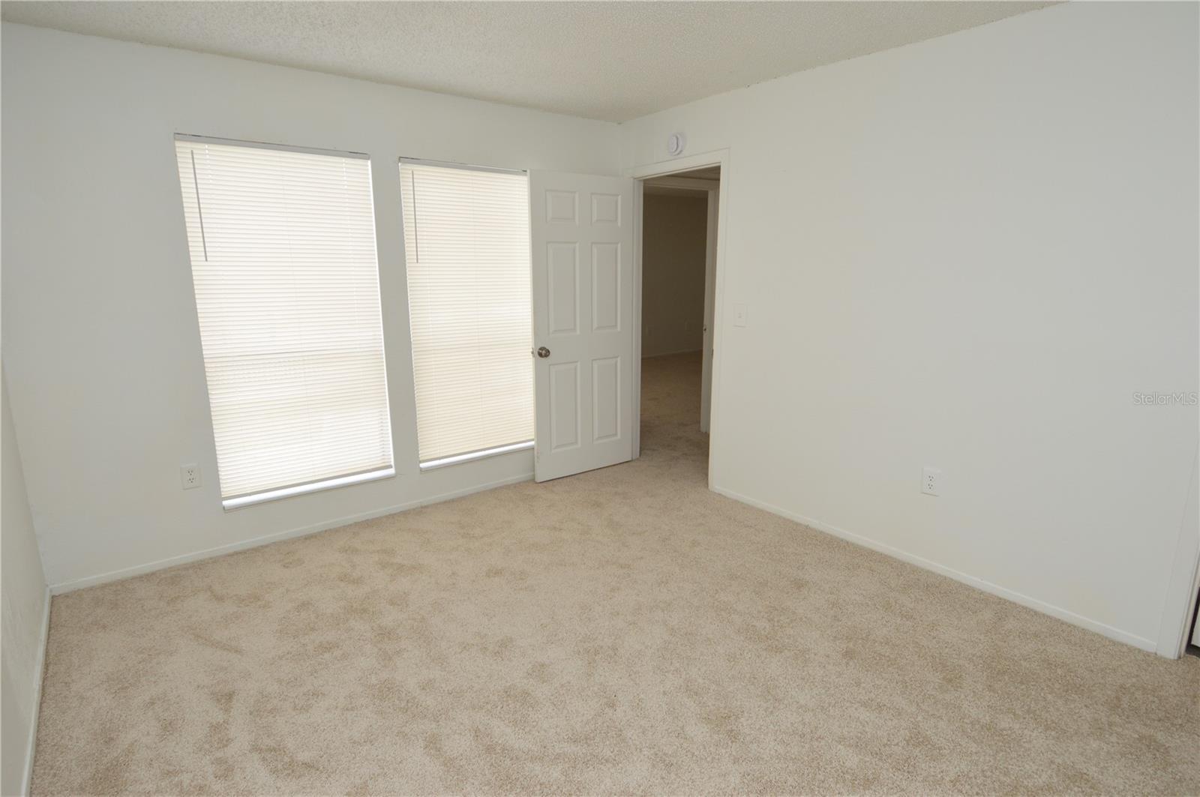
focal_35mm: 18
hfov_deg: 90.1
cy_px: 398
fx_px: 599
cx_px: 600
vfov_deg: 67.3
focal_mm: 12
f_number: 5.6
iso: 220
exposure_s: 1/125
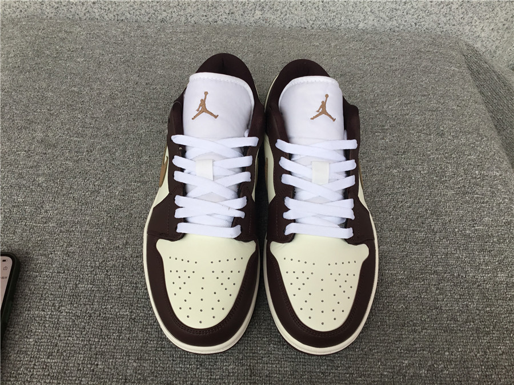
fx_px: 460
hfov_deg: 58.4
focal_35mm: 31
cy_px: 192
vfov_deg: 45.4
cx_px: 257
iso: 25
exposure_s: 1/117
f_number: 2.4
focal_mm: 3.3
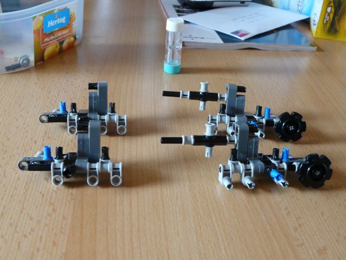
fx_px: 420
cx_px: 173
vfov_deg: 34.3
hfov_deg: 44.8
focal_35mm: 42
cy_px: 130
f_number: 2.8
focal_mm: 5.4
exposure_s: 1/15
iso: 200
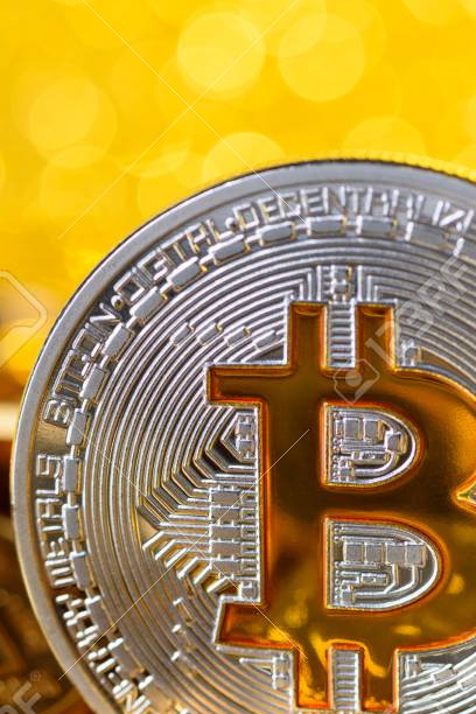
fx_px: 4422
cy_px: 536
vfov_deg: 9.2
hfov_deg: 6.2
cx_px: 366
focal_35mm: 223
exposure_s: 1/160
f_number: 9
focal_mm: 105
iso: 100
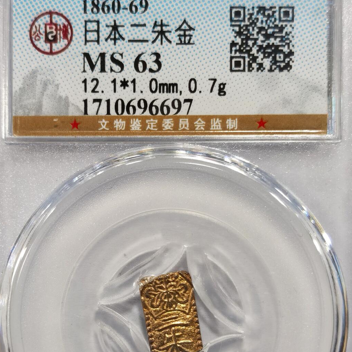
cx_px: 175
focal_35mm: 84
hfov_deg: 20.6
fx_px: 966
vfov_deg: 20.6
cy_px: 240
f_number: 16
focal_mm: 5.56
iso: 100
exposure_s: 1/100
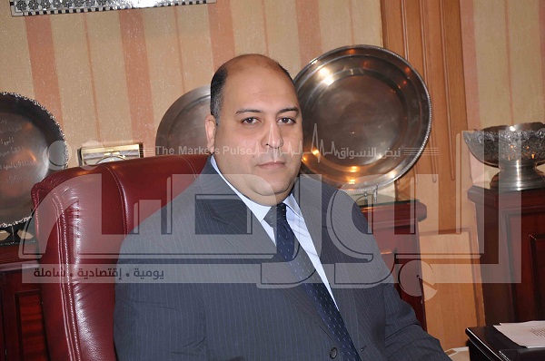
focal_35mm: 72
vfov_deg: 18.9
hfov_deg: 28.1
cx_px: 272
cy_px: 180
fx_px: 1088
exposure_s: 1/60
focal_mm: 48
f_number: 4.8
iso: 250
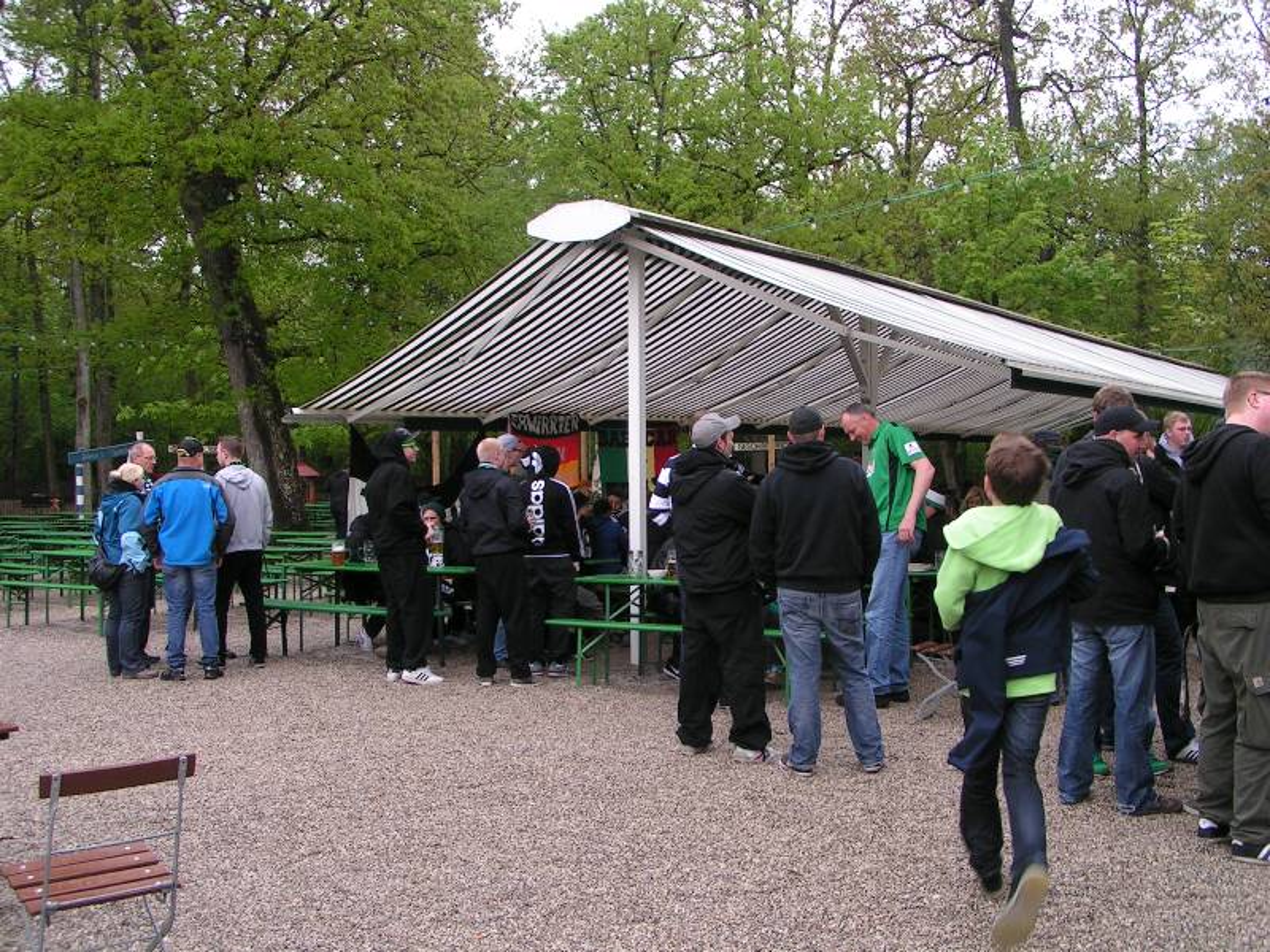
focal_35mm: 38
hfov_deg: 49.0
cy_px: 476
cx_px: 635
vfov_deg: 37.7
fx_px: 1394
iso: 50
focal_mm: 5.8
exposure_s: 1/60
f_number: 5.6
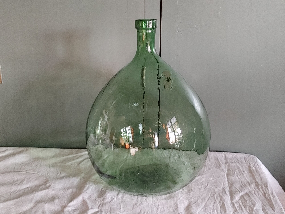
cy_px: 107
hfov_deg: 42.9
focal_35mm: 44
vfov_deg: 32.9
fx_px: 362
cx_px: 142
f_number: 1.8
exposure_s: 1/30
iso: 700
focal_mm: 4.81
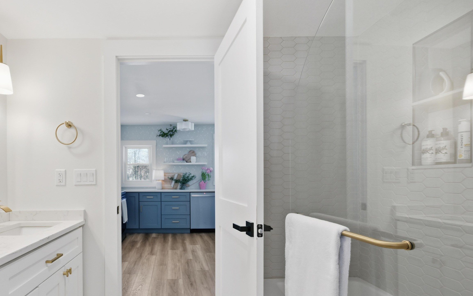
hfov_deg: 85.9
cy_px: 195
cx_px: 171
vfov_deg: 60.9
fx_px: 245
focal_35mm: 19
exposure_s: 1/400
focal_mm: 14
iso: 320
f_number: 4.5
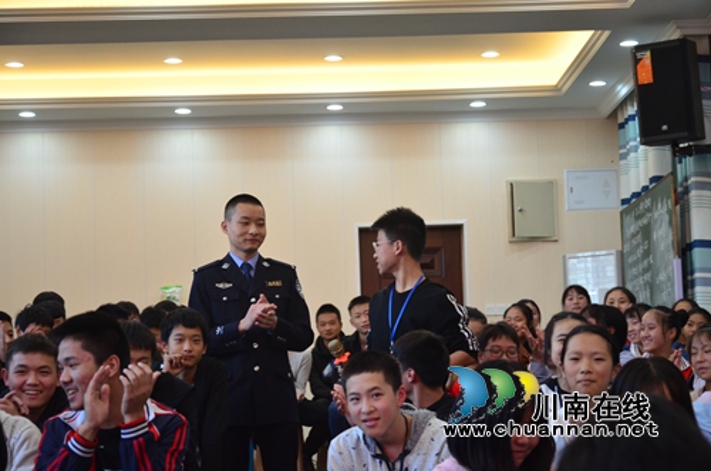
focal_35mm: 93
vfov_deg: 14.6
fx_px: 1833
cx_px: 356
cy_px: 236
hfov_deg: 22.0
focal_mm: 62
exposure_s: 1/160
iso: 1250
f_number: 5.3
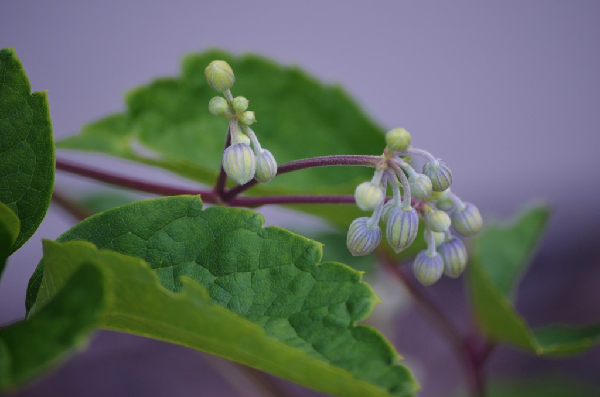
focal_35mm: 450
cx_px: 300
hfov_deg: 4.6
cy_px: 198
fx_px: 7484
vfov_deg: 3.0
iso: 450
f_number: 5.6
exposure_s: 1/250
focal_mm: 300
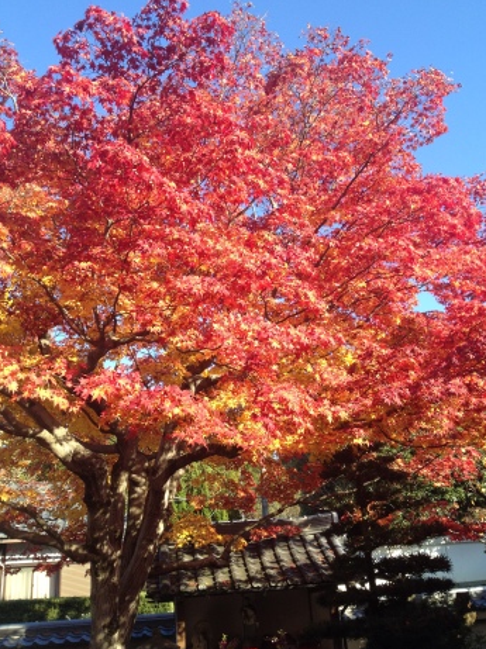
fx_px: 712
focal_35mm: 38
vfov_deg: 49.0
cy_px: 301
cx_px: 258
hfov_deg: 37.7
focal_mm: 4.28
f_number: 2.4
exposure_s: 1/347
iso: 50
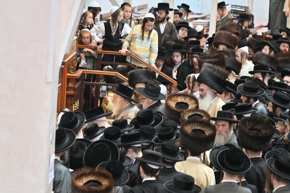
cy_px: 96
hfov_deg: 11.4
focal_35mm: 180
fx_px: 1449
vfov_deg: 7.6
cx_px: 145
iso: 500
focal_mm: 120
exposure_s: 1/160
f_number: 4.5
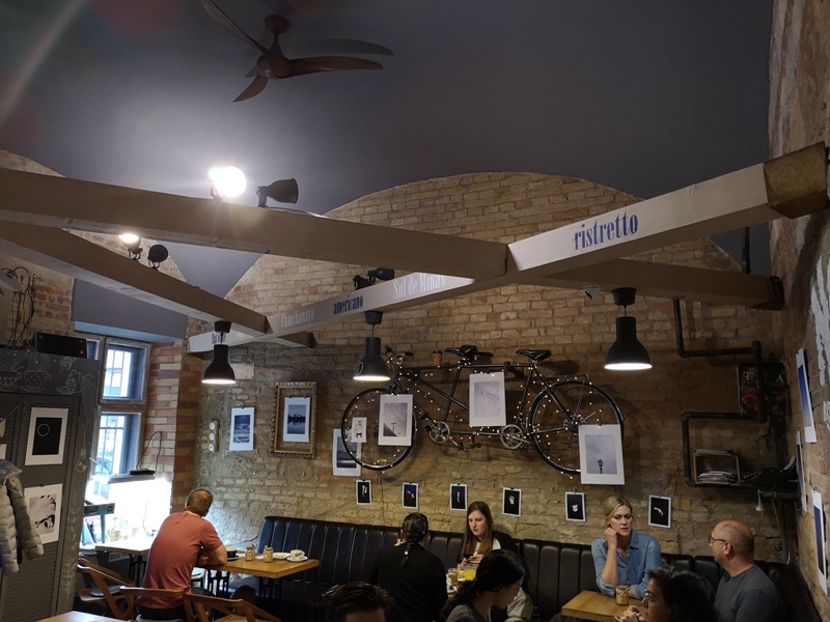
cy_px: 311
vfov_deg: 51.4
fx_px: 647
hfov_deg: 65.3
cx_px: 415
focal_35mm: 27
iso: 320
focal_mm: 3.95
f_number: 1.8
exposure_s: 1/25
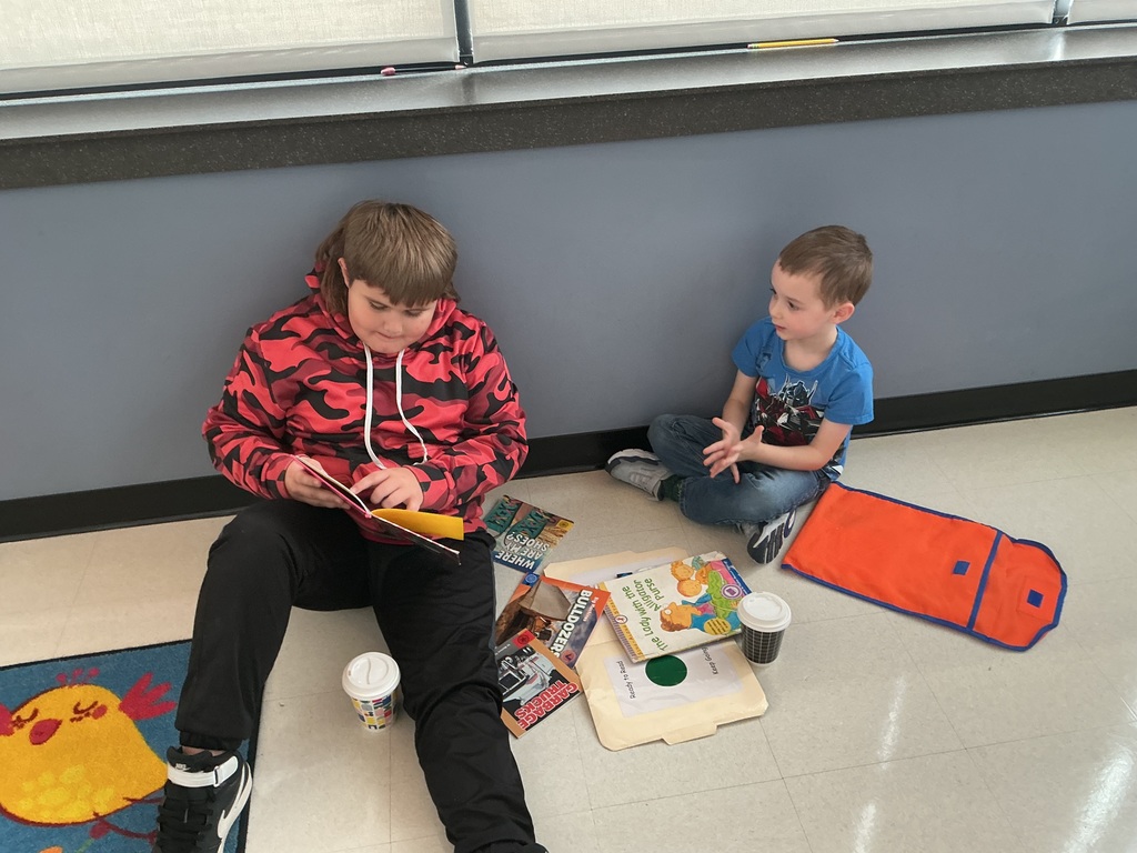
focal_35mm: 29
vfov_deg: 48.2
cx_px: 568
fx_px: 953
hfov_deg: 61.7
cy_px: 426
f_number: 1.8
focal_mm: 3
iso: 100
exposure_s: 1/60
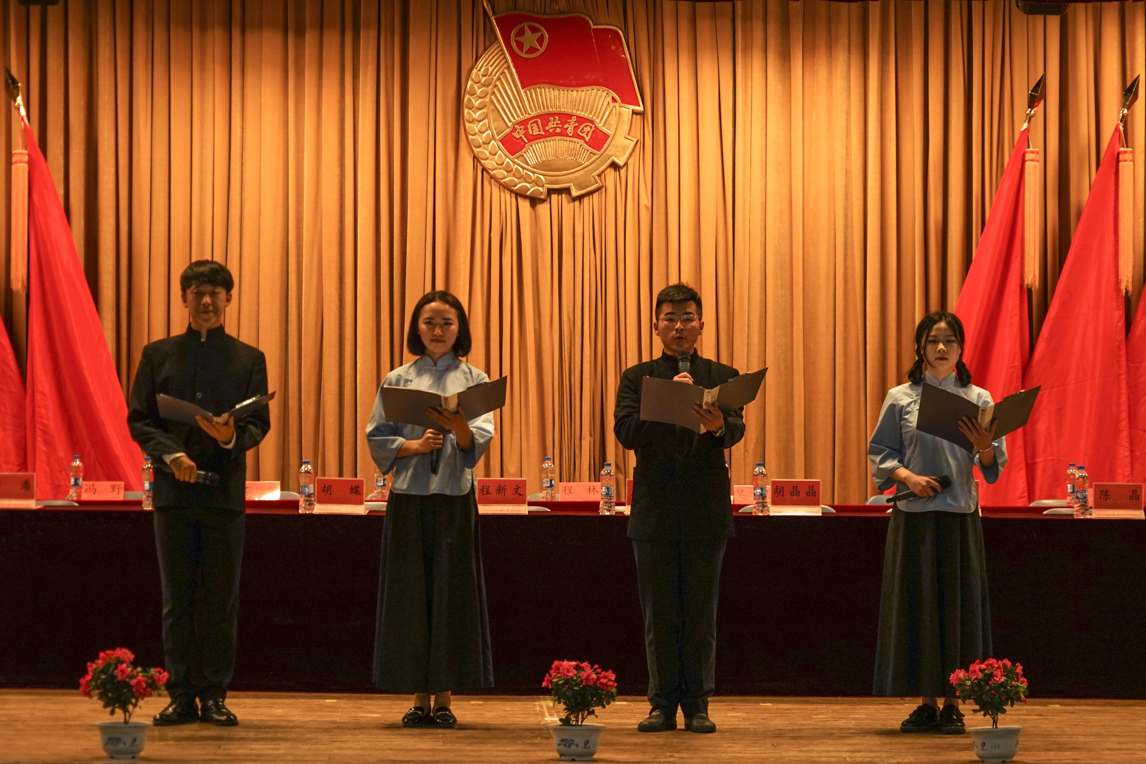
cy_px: 382
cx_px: 573
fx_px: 3565
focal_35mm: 112
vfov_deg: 12.2
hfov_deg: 18.3
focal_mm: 112
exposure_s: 1/45
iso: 800
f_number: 5.6
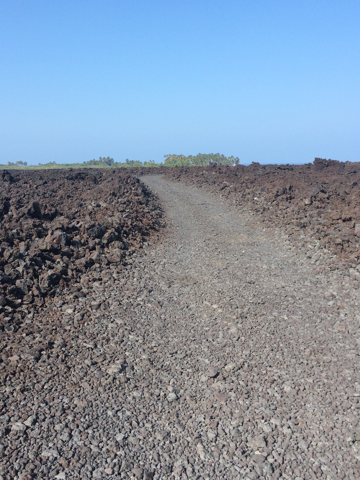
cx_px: 177
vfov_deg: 55.3
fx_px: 458
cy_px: 220
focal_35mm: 33
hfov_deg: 42.9
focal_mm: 4.15
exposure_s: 1/1368
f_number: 2.2
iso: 32
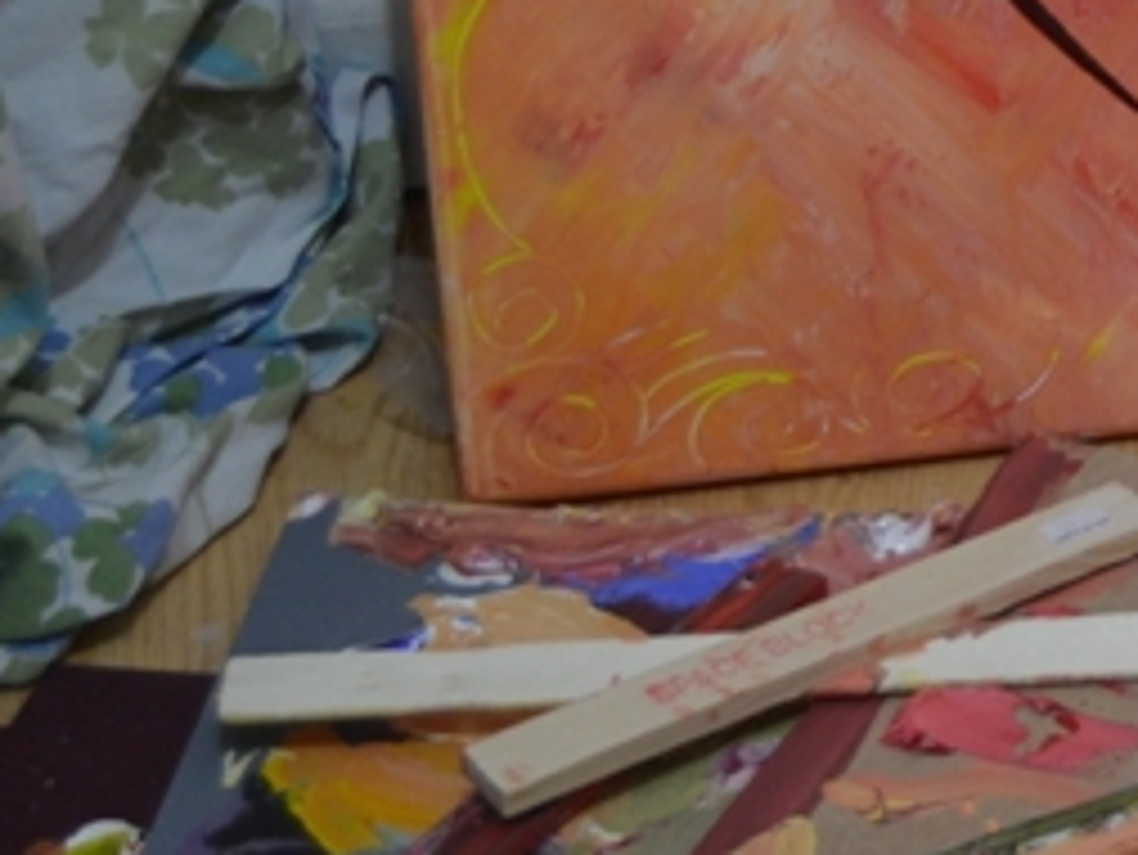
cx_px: 2006
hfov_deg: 12.3
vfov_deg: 9.8
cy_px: -313
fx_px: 4868
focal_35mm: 148
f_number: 4.2
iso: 500
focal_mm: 26
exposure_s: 1/15
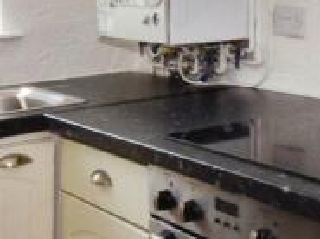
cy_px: -10
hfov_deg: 24.0
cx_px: 263
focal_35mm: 80
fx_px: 738
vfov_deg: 17.8
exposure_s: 1/160
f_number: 20
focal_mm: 10
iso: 1000
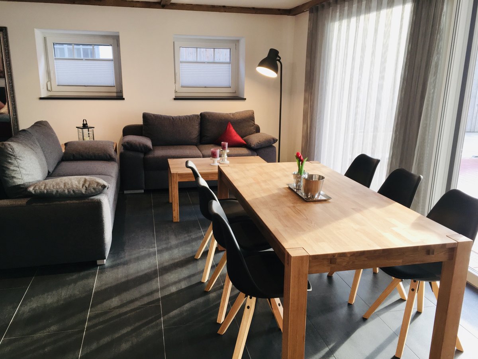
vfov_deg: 48.2
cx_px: 239
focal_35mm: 29
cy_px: 180
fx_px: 400
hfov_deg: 61.7
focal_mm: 4.15
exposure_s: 1/33
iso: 32
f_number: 2.2
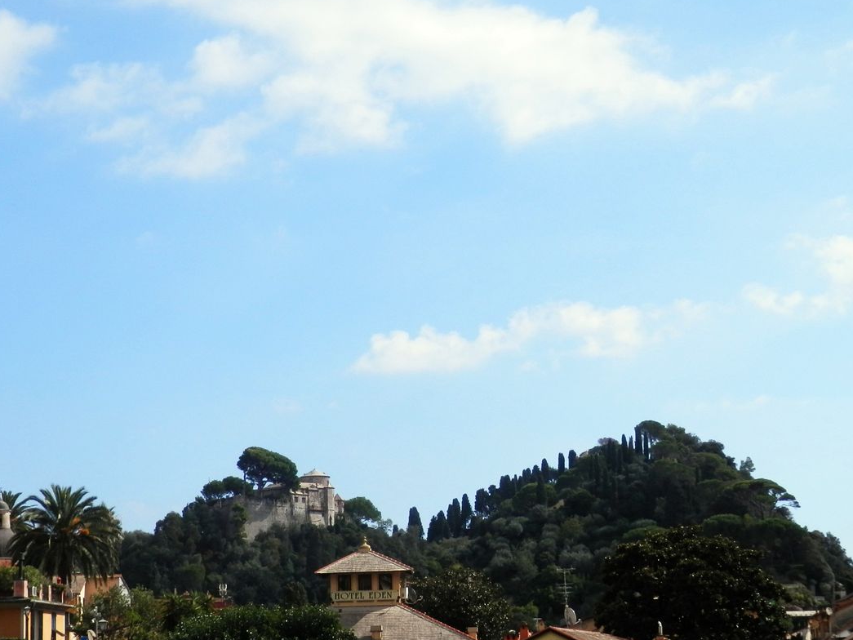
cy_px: 387
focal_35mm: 75
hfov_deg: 26.0
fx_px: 1848
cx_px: 384
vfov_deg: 19.6
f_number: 11.2
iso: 80
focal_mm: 8.9
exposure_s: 1/160
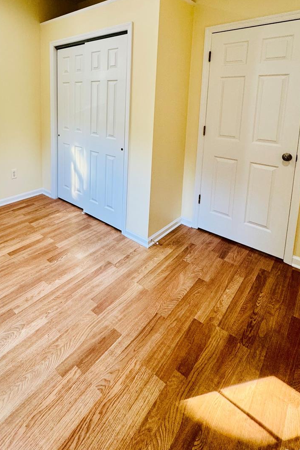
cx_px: 89
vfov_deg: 77.3
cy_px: 133
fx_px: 262
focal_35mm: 21
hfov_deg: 57.5
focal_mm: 2.22
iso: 200
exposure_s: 1/120
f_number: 2.2
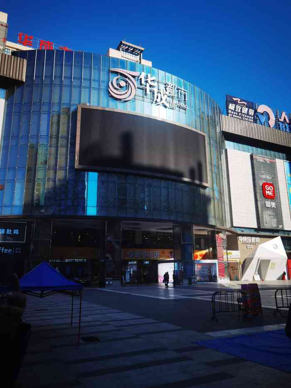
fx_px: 303
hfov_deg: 51.4
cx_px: 146
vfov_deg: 65.3
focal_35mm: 27
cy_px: 194
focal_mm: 6.71
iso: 50
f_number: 1.9
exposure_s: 1/3333
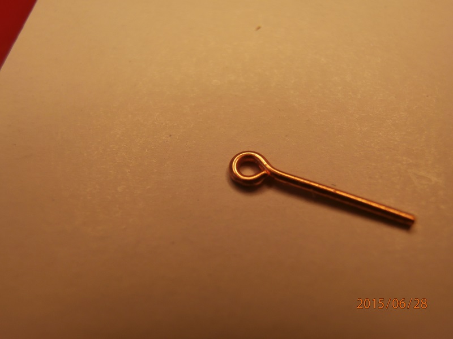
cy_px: 170
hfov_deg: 49.0
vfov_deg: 37.7
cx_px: 226
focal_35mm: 38
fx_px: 497
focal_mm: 6.67
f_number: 3.9
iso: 100
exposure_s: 1/125
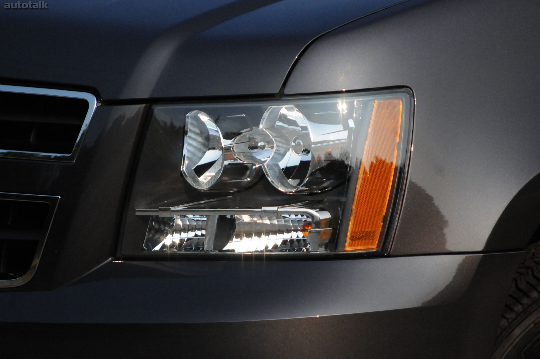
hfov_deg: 6.9
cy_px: 180
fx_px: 4495
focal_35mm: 300
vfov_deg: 4.6
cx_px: 270
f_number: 5.6
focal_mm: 200
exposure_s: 1/8000
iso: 2000
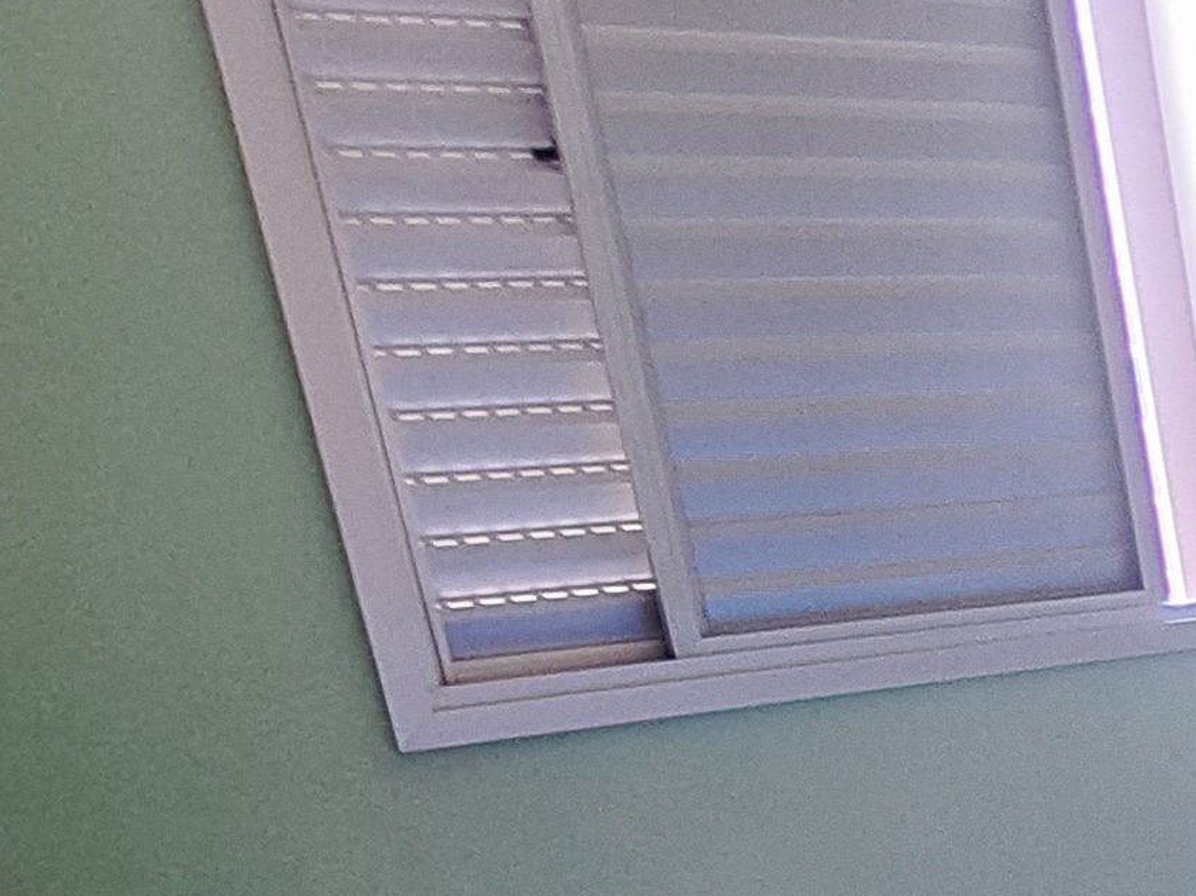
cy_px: 1048
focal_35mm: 62
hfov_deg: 20.9
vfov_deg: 22.0
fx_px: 2142
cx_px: 2174
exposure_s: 1/40
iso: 100
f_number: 2.2
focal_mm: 1.74
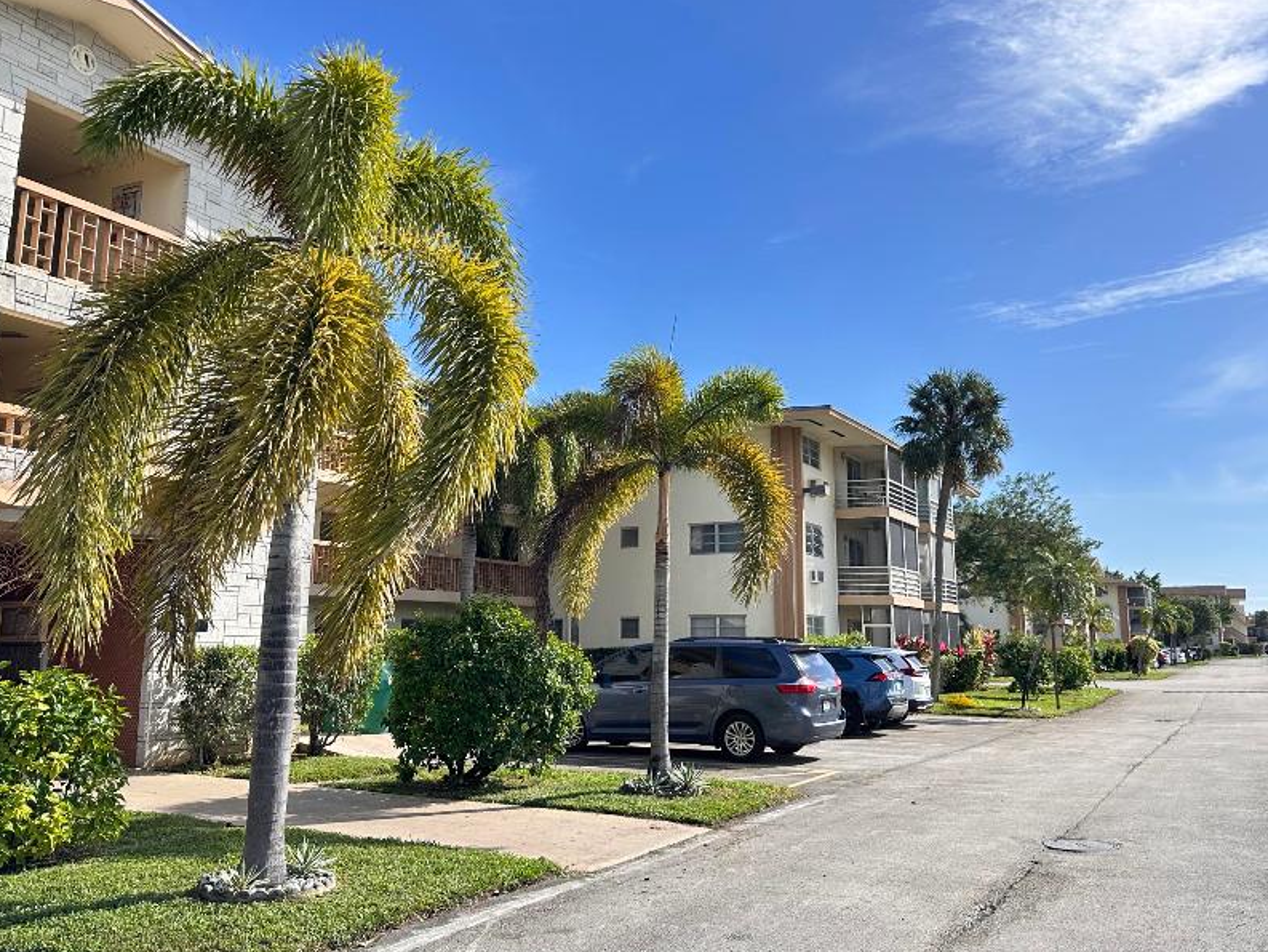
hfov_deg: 58.3
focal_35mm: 31
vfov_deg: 45.4
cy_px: 429
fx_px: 1136
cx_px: 681
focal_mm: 6.86
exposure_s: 1/2660
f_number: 1.78
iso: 80
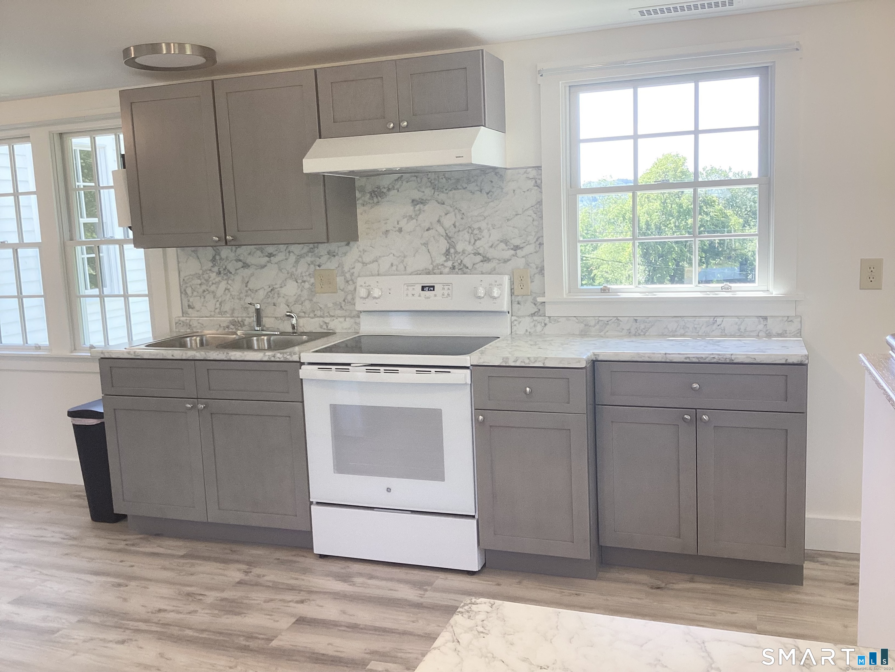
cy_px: 336
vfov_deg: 45.4
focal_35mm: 31
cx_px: 448
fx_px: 802
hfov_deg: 58.4
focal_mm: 3.3
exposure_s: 1/120
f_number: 2.4
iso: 64
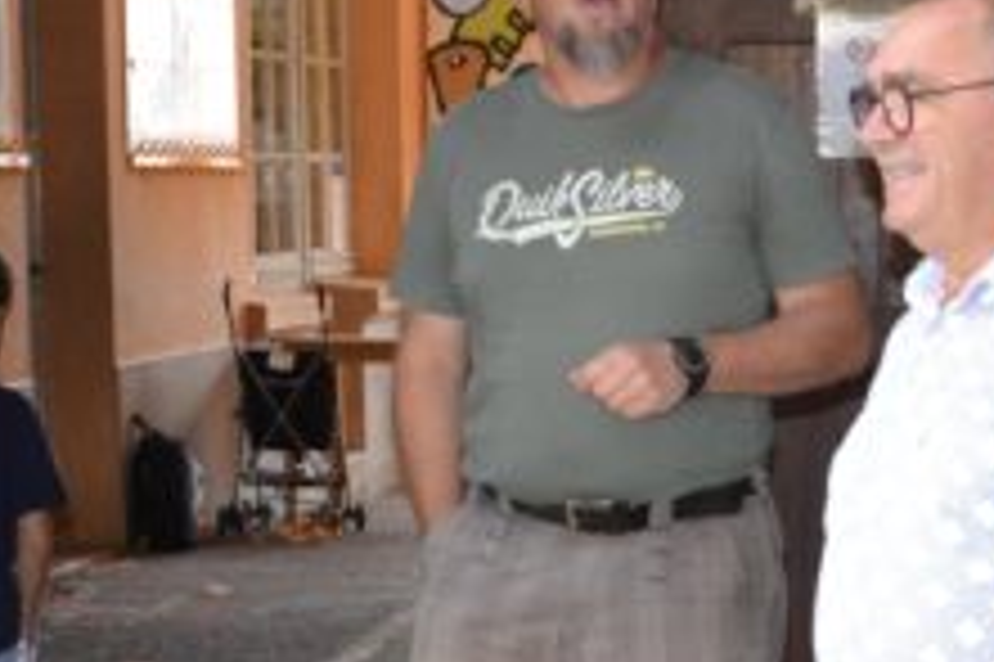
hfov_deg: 20.3
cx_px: 765
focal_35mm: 100
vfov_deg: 13.5
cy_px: 648
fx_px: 2747
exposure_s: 1/60
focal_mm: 21
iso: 800
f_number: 3.8
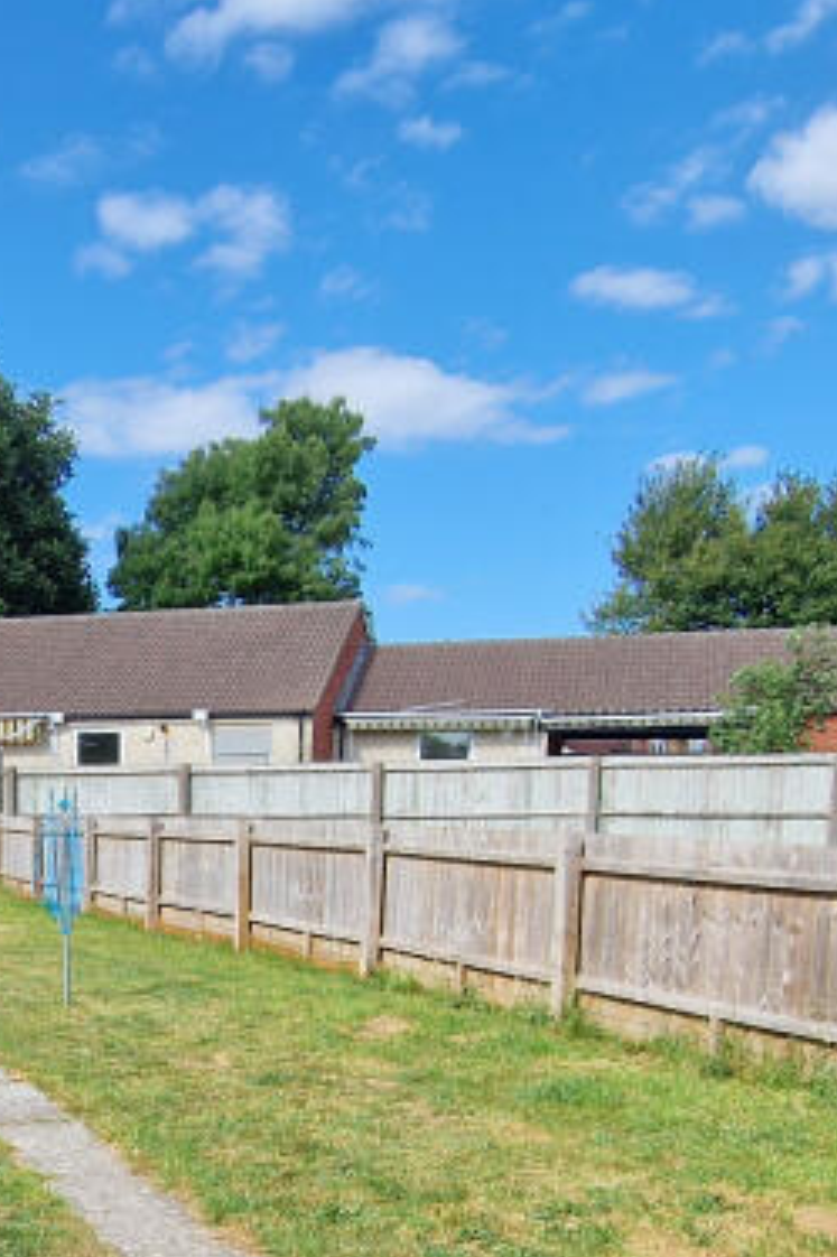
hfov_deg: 33.7
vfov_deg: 48.8
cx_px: 57
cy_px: 1015
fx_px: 1291
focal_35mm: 37
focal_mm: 2.2
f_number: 2.2
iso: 50
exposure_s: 1/1540
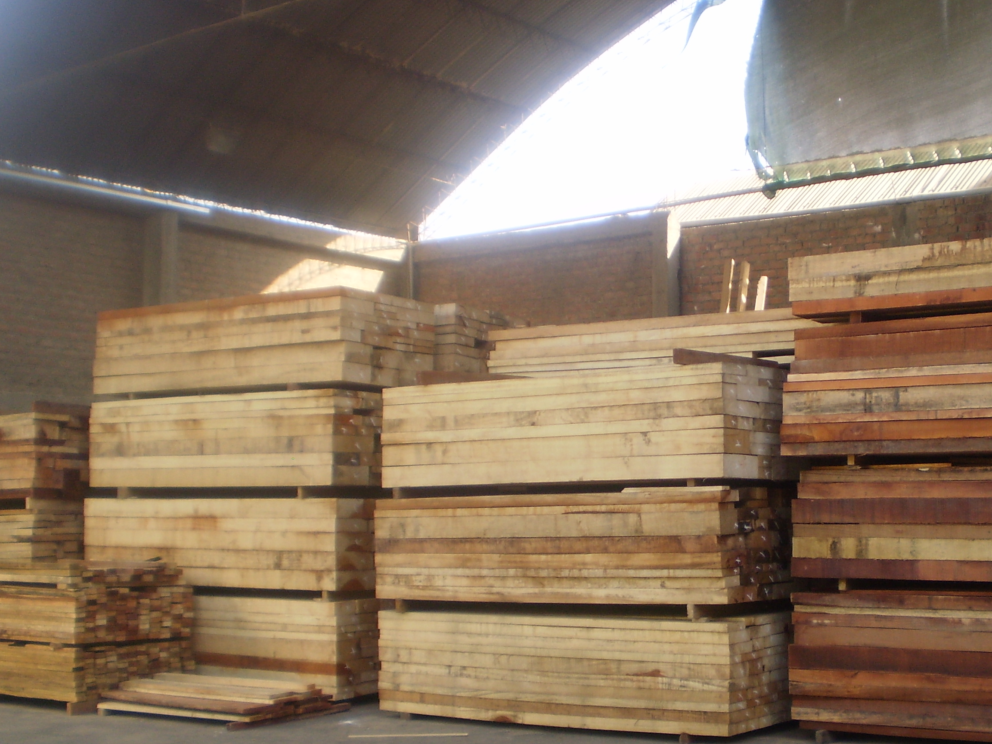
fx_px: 1462
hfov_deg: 37.2
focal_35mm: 51
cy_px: 437
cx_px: 642
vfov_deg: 28.5
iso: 64
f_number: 3.1
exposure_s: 1/160
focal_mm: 6.3
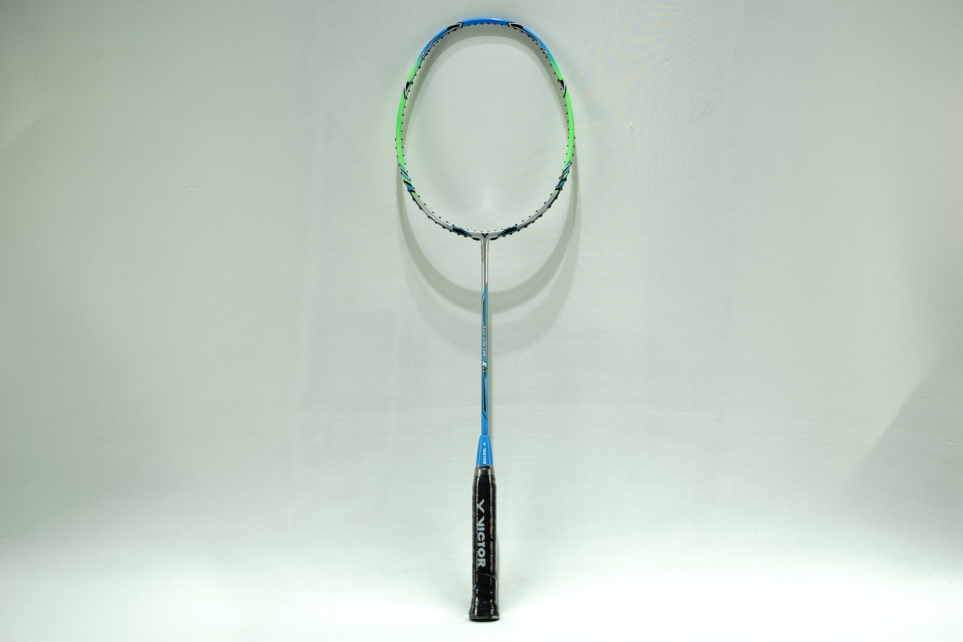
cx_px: 482
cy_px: 321
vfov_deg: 15.2
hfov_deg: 22.6
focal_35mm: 90
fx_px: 2407
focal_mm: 90
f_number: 8
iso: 100
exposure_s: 1/10
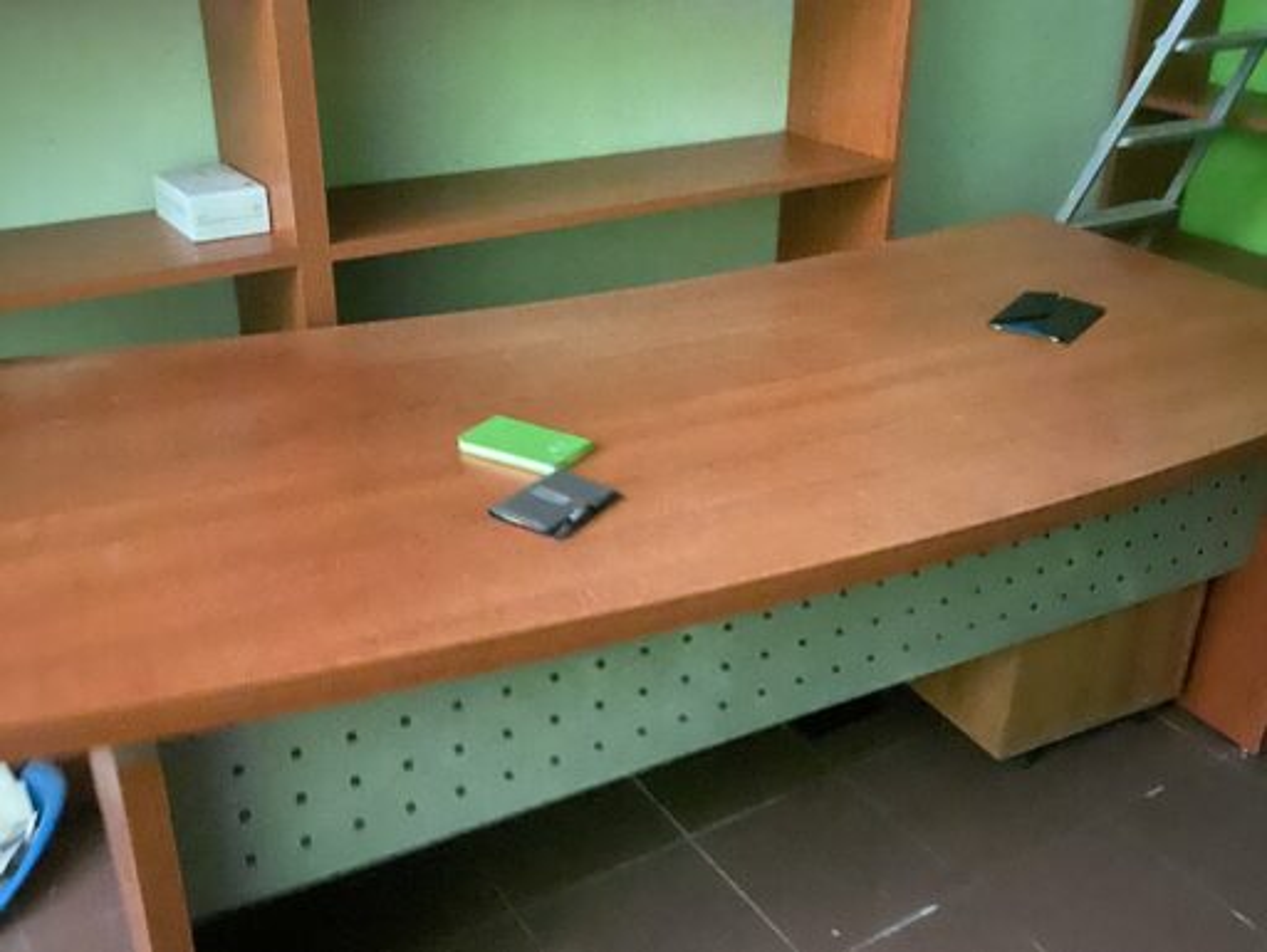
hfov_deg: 67.3
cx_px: 634
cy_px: 476
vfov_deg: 53.1
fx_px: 953
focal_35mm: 26
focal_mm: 4.25
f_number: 1.8
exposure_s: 1/8
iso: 1250
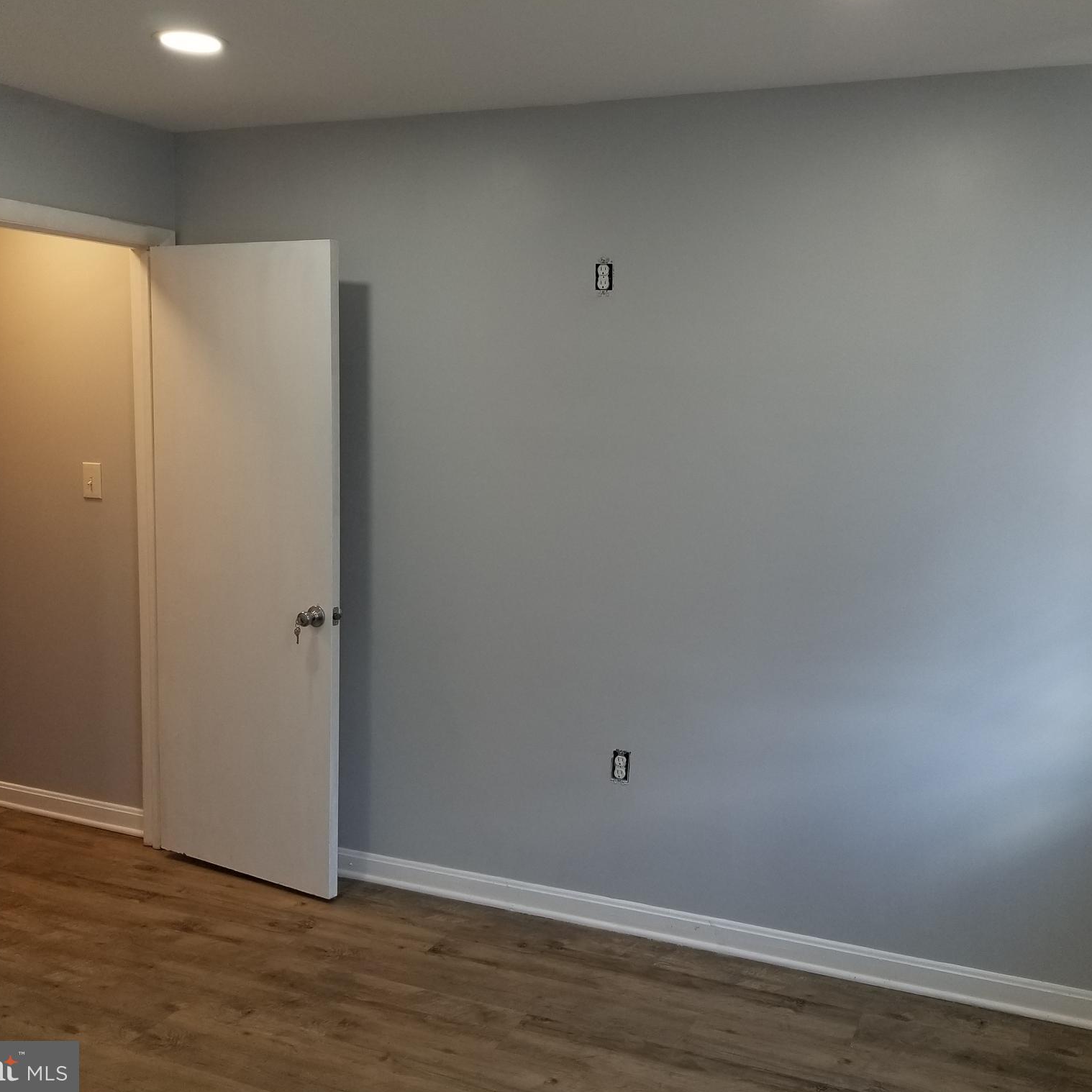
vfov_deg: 52.5
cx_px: 636
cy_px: 547
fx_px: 1106
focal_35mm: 31
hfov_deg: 52.3
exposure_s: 1/120
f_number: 1.7
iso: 100
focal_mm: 4.3
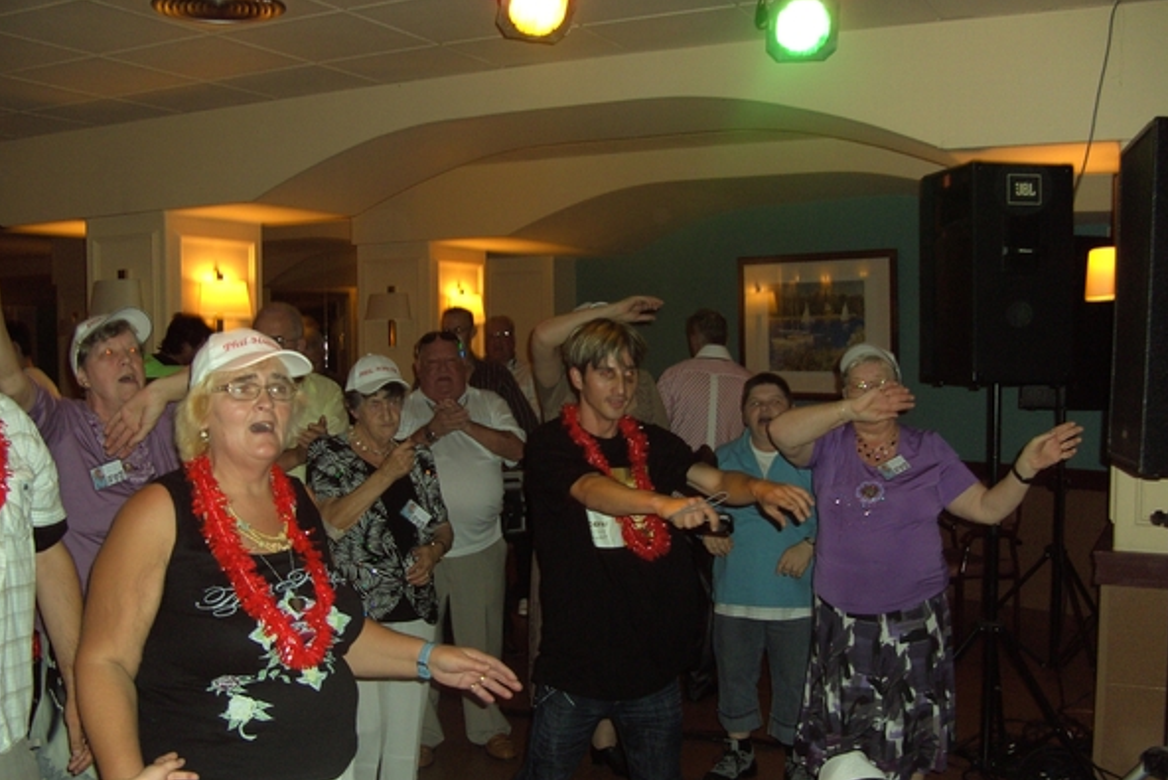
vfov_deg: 34.2
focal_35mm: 39
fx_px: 1266
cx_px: 584
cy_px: 436
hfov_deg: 49.5
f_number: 2.8
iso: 100
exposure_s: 1/50
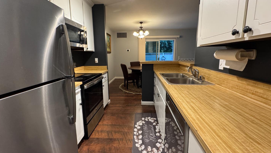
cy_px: 72
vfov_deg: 67.0
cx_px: 134
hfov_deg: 99.4
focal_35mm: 16
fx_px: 115
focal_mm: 2.22
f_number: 2.2
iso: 400
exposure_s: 1/60
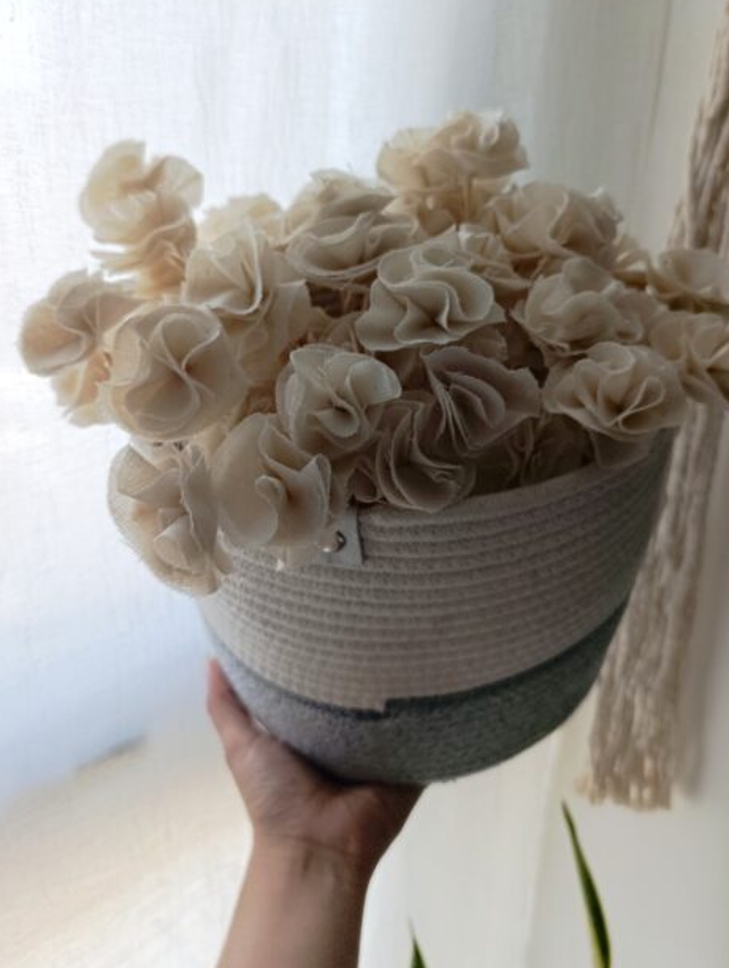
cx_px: 388
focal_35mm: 30
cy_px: 387
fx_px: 840
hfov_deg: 46.9
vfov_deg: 59.4
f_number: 1.6
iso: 64
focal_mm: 6.14
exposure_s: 1/100
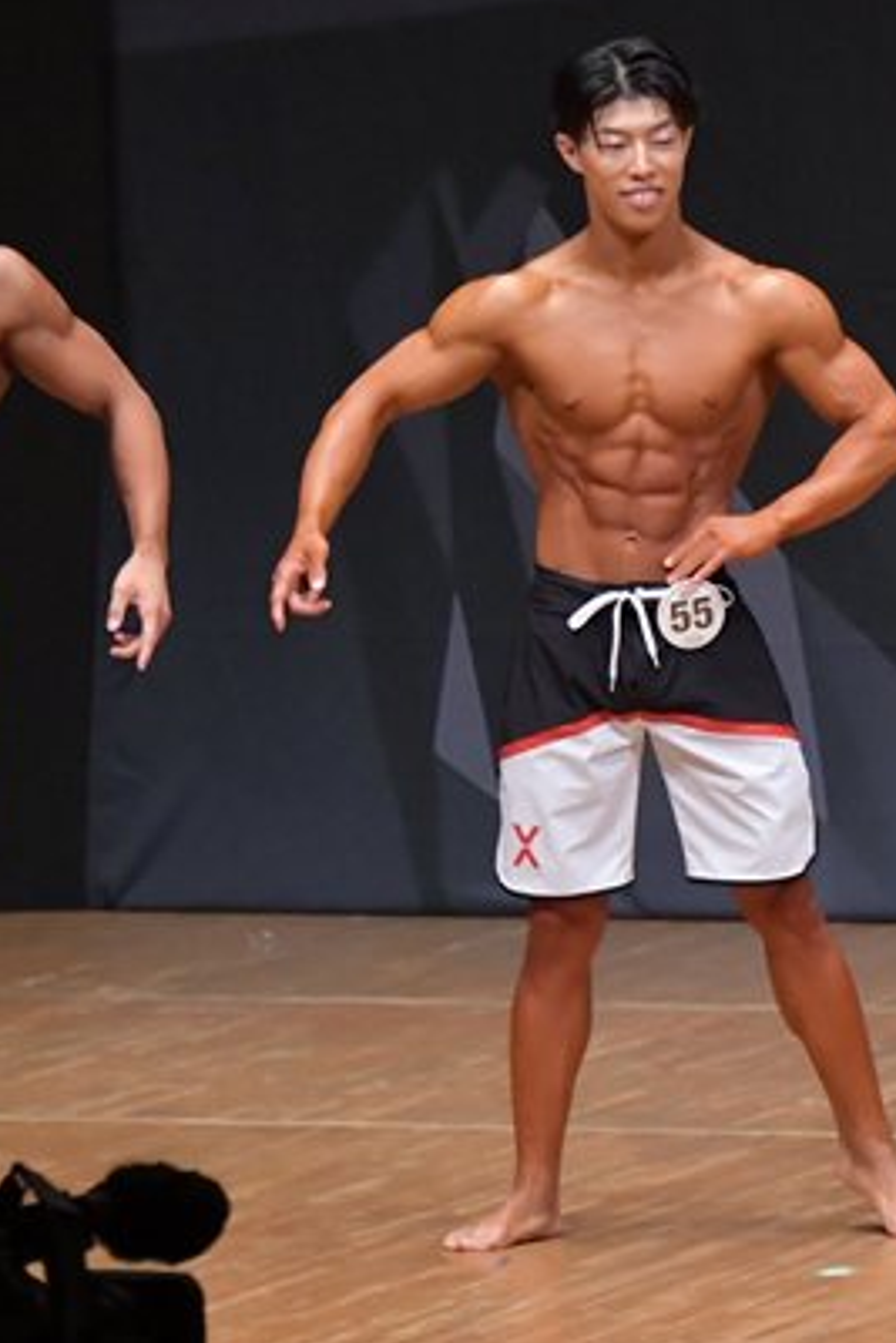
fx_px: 17344
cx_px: 948
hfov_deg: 3.0
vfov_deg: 4.4
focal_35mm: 465
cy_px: 779
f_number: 5.6
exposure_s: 1/400
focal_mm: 160
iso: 6400
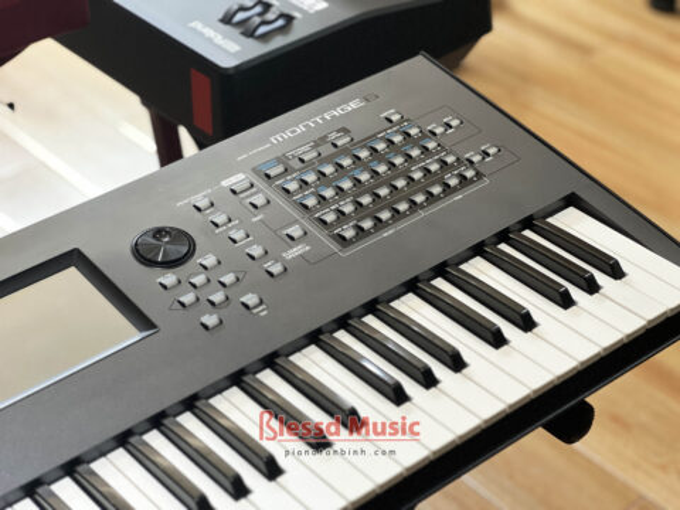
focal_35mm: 77
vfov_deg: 19.1
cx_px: 340
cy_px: 255
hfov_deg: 25.3
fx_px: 1513
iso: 400
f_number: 2.8
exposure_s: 1/40
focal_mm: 9
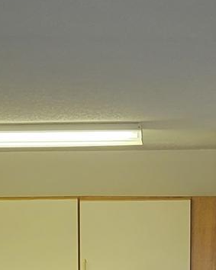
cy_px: 393
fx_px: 1175
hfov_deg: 10.5
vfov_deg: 12.5
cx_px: 58
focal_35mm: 147
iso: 160
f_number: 1.8
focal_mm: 5.4
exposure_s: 1/120
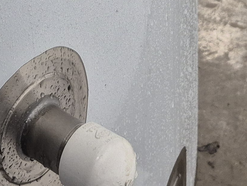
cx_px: 36
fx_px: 799
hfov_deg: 17.4
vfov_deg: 11.9
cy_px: -177
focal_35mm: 112
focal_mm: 5.4
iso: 400
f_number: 1.8
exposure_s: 1/120
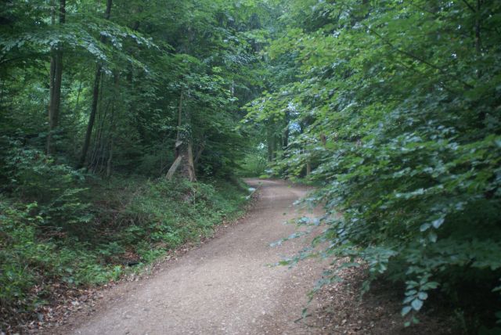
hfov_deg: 46.4
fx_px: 585
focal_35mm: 42
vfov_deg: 32.0
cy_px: 168
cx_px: 250
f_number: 3.5
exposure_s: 1/50
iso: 160
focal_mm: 28
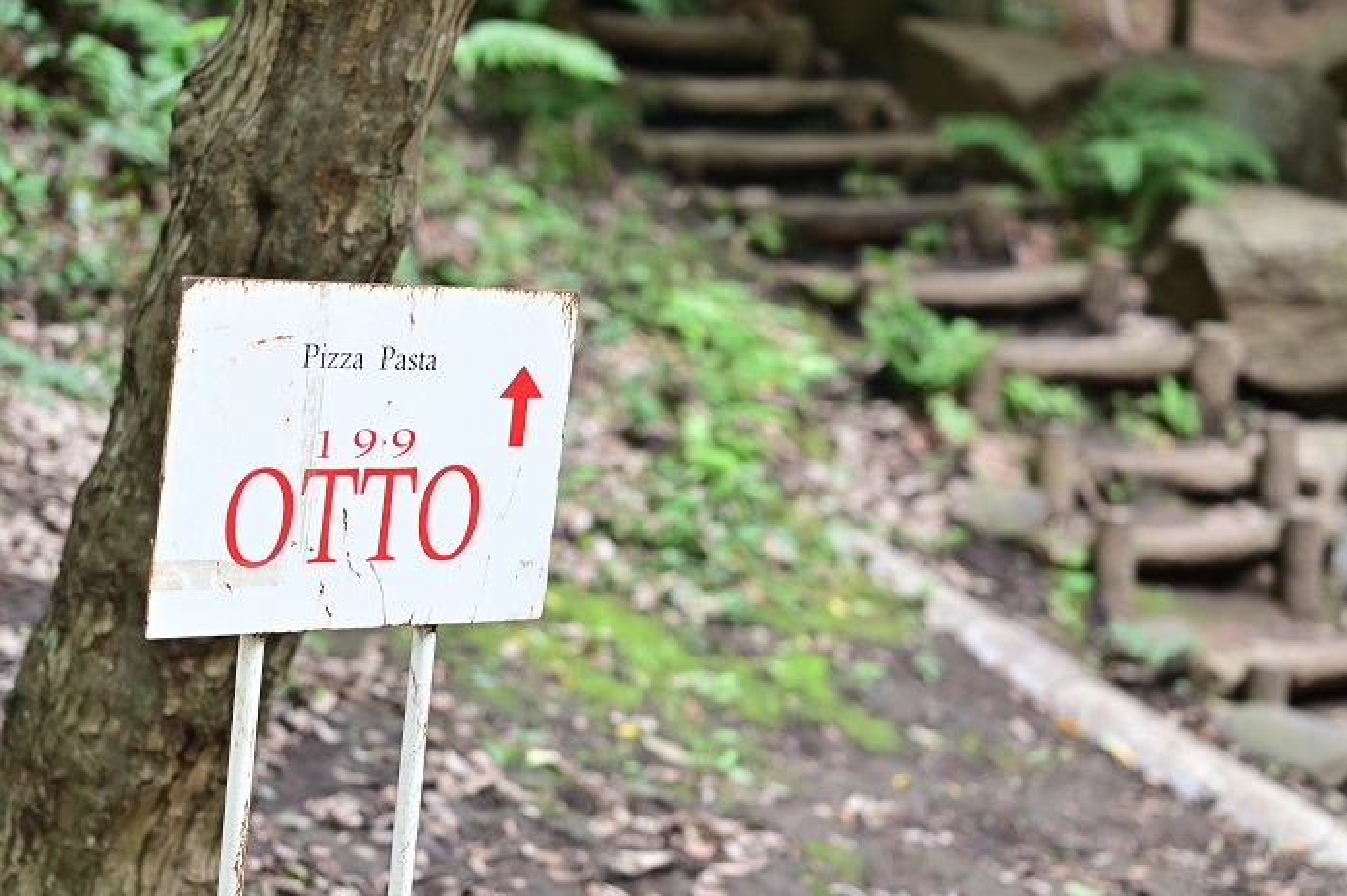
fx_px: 4785
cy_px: 448
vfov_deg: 10.7
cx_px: 674
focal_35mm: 128
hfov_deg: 16.0
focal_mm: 85
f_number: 2
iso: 250
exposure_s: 1/40
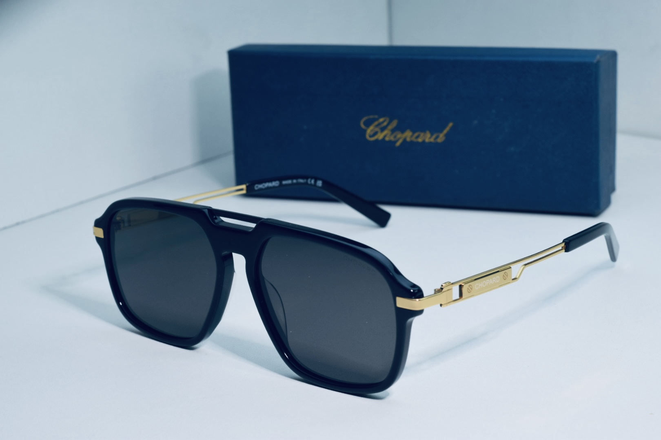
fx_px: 1377
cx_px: 330
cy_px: 220
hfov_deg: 27.0
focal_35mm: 75
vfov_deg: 18.2
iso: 125
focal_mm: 50
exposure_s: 1/160
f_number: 7.1
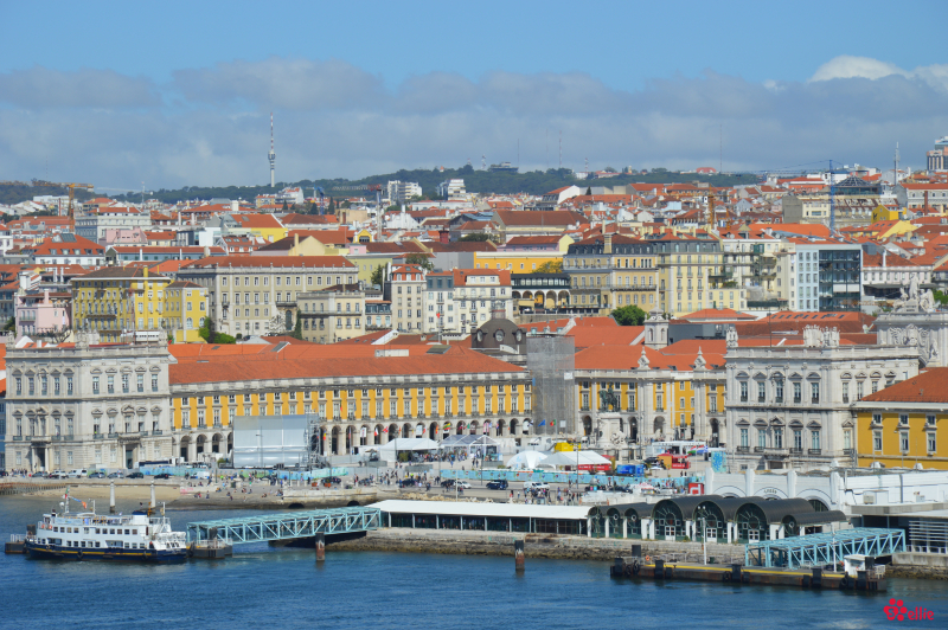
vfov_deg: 8.7
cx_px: 474
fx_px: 4144
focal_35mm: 158
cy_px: 315
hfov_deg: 13.1
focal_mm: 105
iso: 100
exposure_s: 1/320
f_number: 9
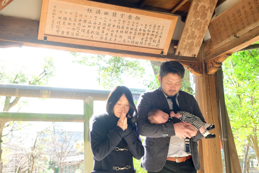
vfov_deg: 32.6
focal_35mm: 41
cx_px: 130
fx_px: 295
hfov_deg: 47.4
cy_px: 86
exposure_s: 1/80
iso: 800
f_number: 6.4
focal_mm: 27.5
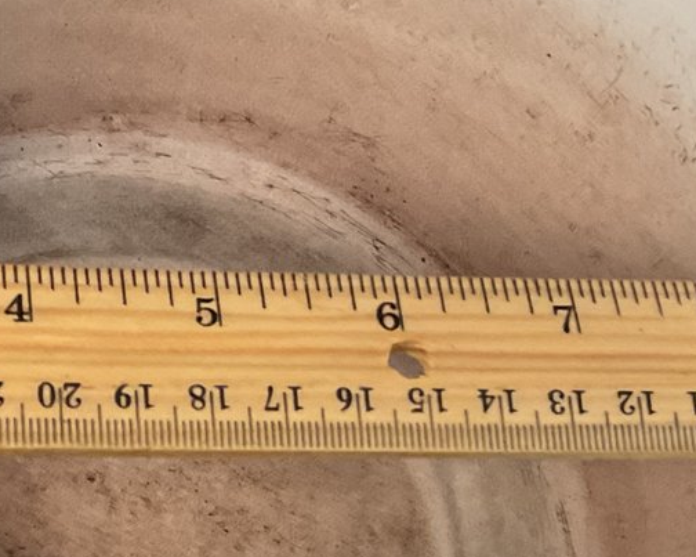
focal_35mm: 85
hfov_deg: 22.2
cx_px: 144
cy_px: 598
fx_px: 1751
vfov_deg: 17.5
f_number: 1.8
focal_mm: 3
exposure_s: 1/40
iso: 200
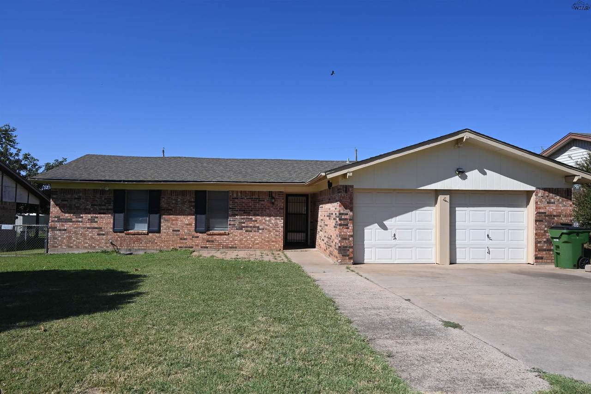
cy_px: 197
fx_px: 394
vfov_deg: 53.2
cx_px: 296
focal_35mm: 24
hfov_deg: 73.7
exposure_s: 1/400
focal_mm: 24
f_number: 8
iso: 100
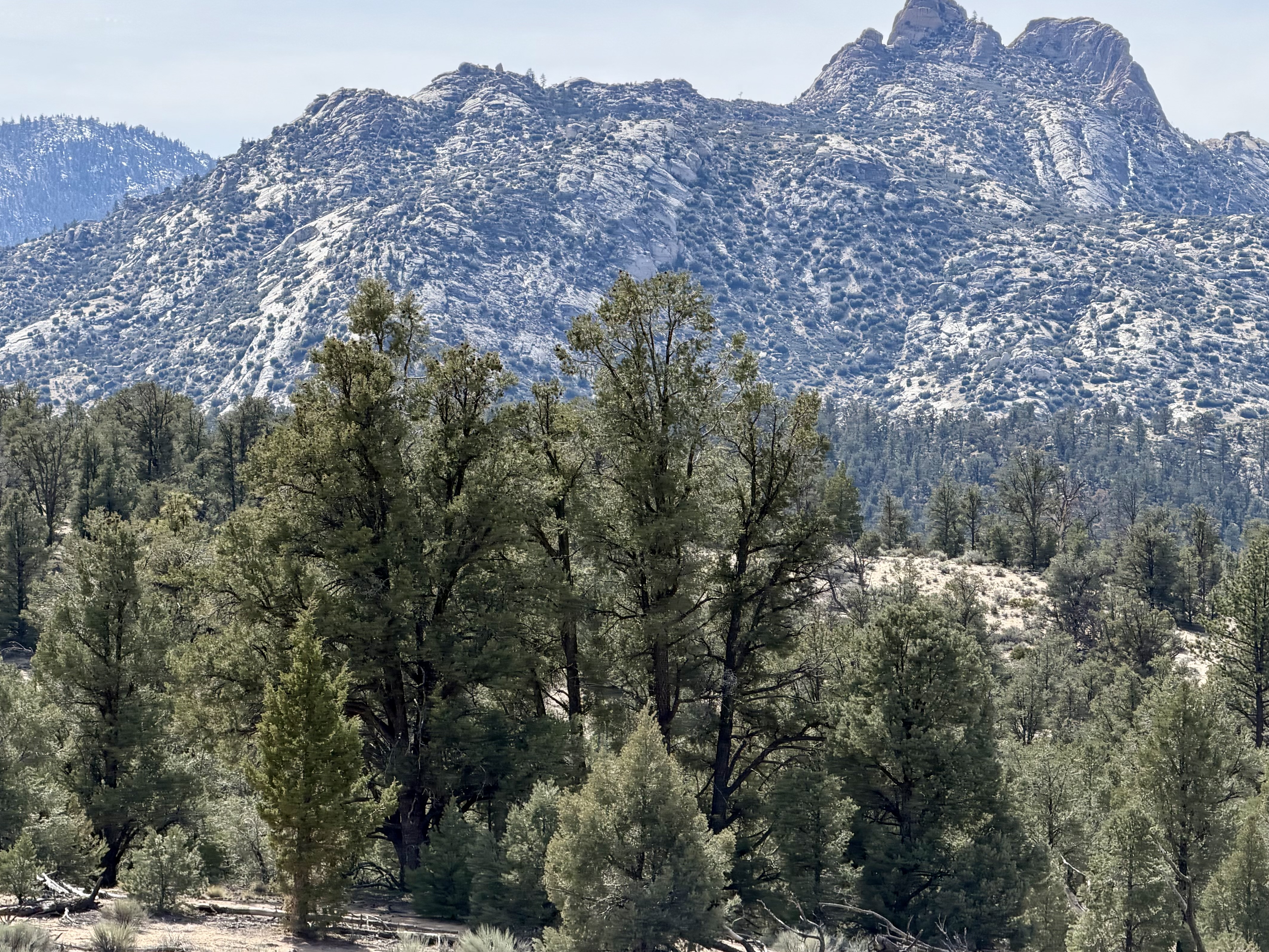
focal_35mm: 135
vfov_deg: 11.0
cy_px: 430
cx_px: 692
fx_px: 4949
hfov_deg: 14.6
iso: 25
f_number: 2.8
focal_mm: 16.89
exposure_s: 1/638
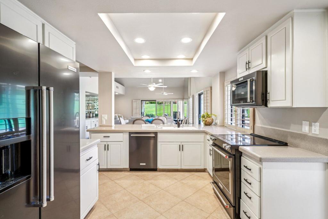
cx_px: 164
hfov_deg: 96.8
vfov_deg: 73.7
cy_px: 110
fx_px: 146
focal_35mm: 16
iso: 400
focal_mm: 16
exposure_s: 1/20
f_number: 8
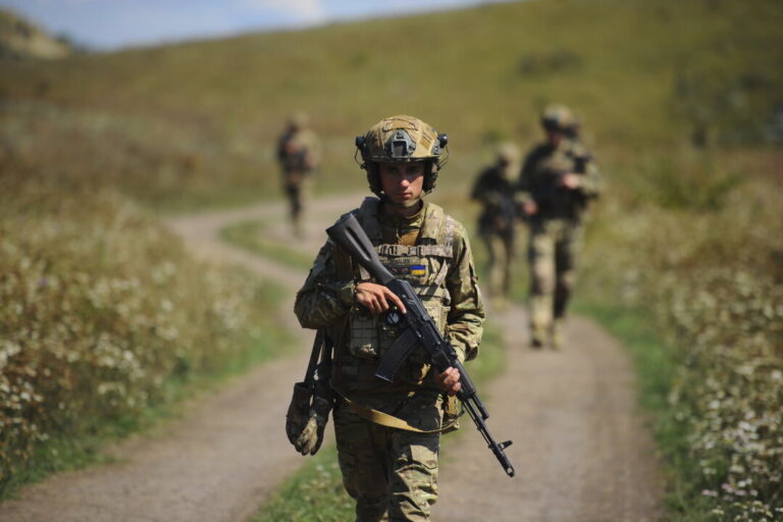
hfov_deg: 10.3
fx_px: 4350
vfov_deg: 6.9
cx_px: 392
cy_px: 261
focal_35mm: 200
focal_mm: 200
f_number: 2.8
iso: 320
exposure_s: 1/5000
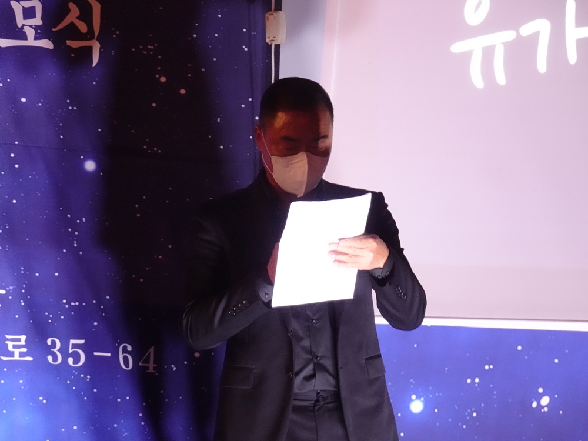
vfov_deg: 6.4
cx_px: 294
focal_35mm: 232
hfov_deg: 8.5
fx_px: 3941
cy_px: 220
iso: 1600
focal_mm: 37.51
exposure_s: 1/15
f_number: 6.3
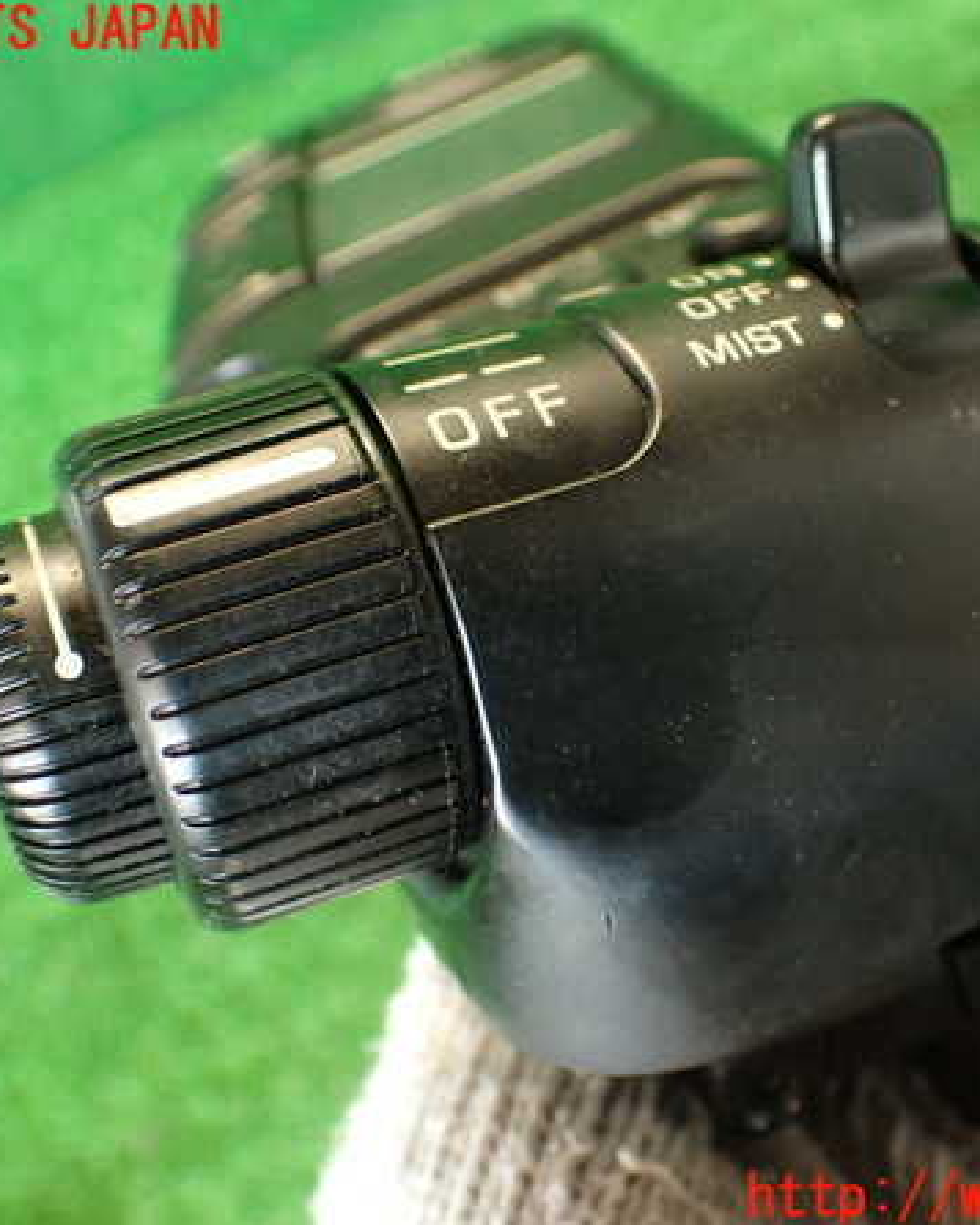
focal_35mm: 42
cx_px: 544
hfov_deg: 35.6
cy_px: 615
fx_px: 1522
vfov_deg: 43.8
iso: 320
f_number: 2.4
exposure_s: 1/30
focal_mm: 5.79
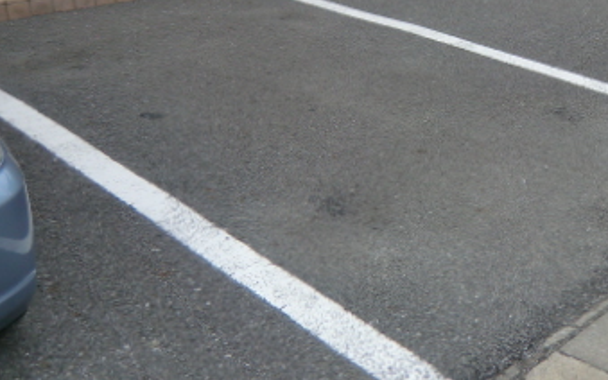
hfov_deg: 39.6
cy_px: 38
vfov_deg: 26.0
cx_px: 513
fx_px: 795
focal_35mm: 48
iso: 64
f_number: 3.2
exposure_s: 1/160
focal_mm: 4.3
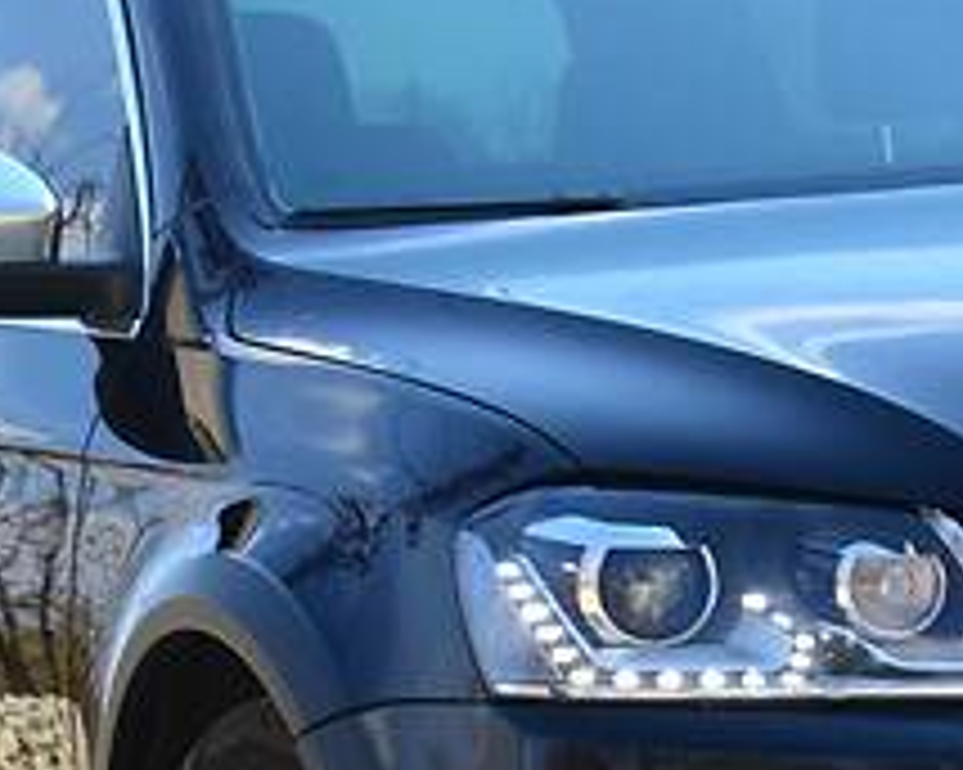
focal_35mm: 420
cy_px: 707
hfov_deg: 4.6
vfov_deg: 3.7
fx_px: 11965
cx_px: 976
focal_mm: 80
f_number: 11
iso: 180
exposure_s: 1/125
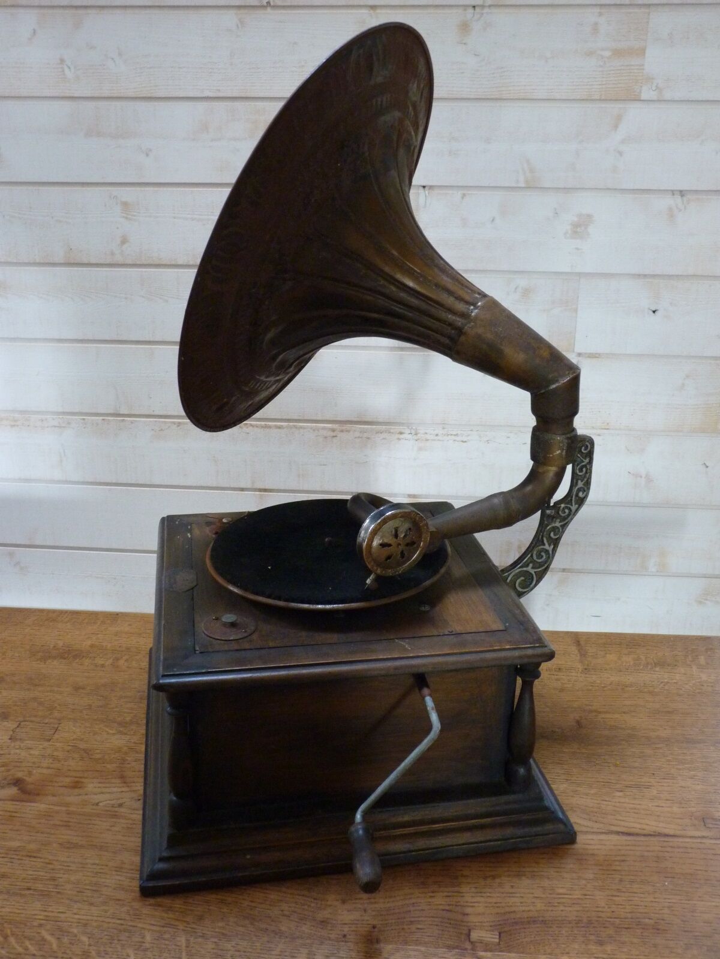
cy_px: 480
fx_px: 943
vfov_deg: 54.0
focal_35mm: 34
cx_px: 360
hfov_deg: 41.8
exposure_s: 1/25
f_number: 3
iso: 400
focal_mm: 6
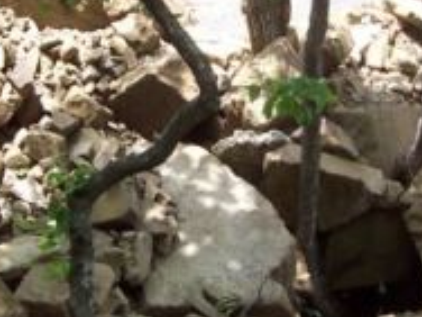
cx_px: 290
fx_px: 1536
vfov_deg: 11.7
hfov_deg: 15.6
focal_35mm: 126
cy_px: 65
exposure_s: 1/350
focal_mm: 5.6
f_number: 2.8
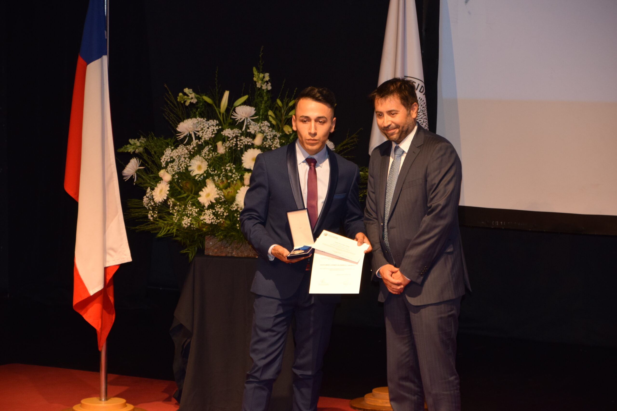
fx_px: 2699
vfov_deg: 8.7
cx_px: 308
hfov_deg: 13.0
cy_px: 206
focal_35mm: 158
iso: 800
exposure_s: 1/80
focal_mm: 105
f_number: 5.6
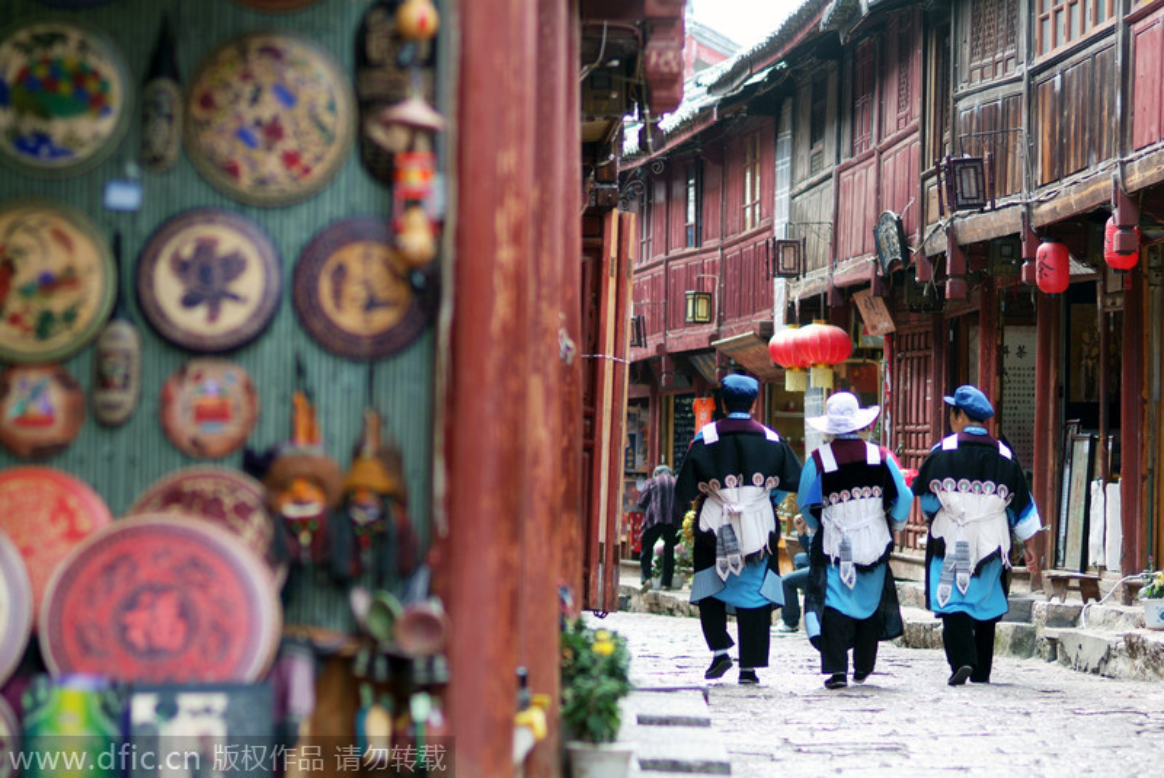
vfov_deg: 10.7
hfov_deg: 16.0
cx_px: 582
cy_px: 389
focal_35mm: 128
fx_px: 4142
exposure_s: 1/125
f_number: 2.4
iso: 100
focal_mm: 85
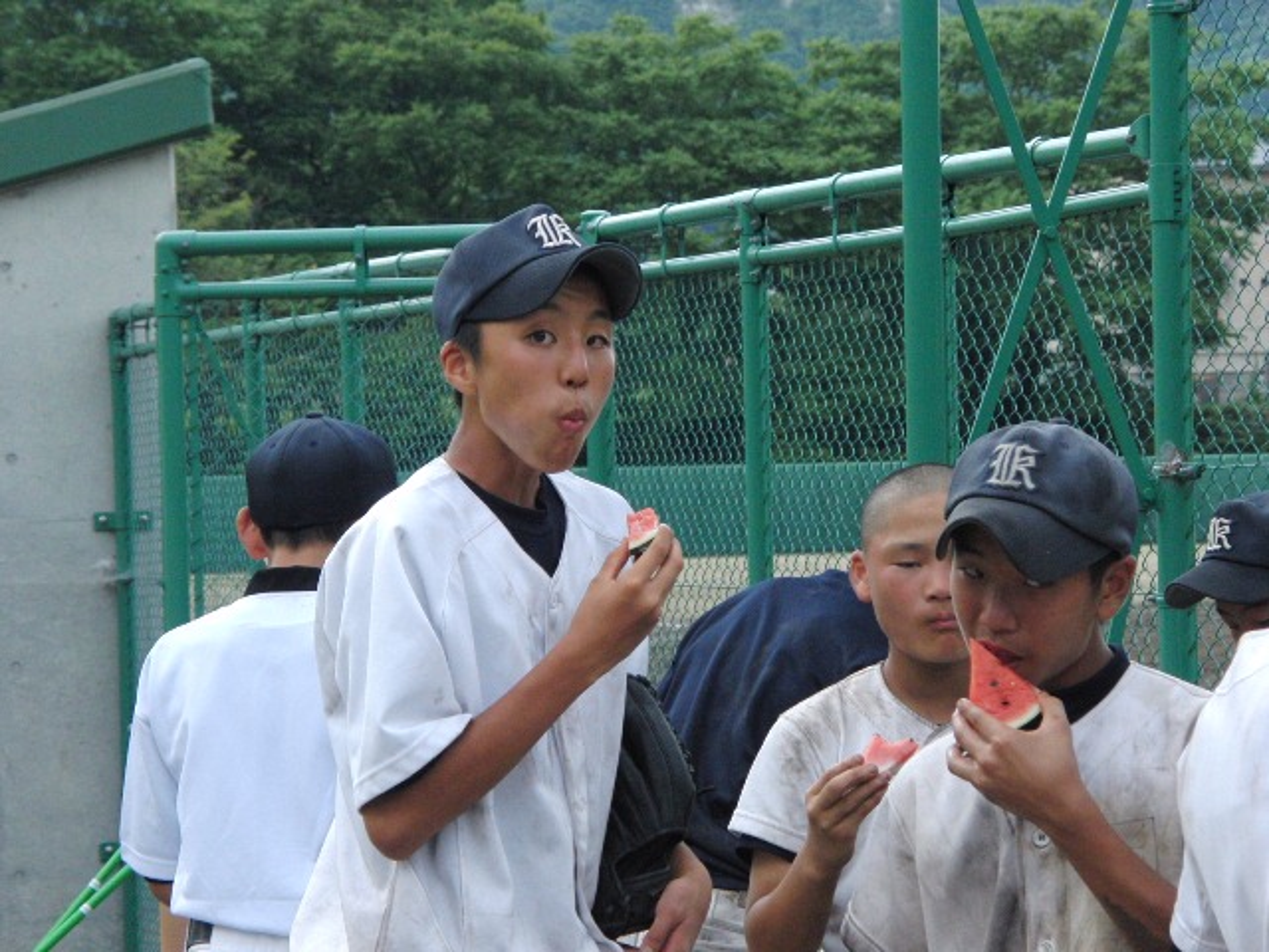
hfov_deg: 13.0
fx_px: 5572
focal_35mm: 152
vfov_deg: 9.8
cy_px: 476
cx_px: 634
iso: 400
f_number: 4.2
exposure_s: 1/400
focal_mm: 26.9
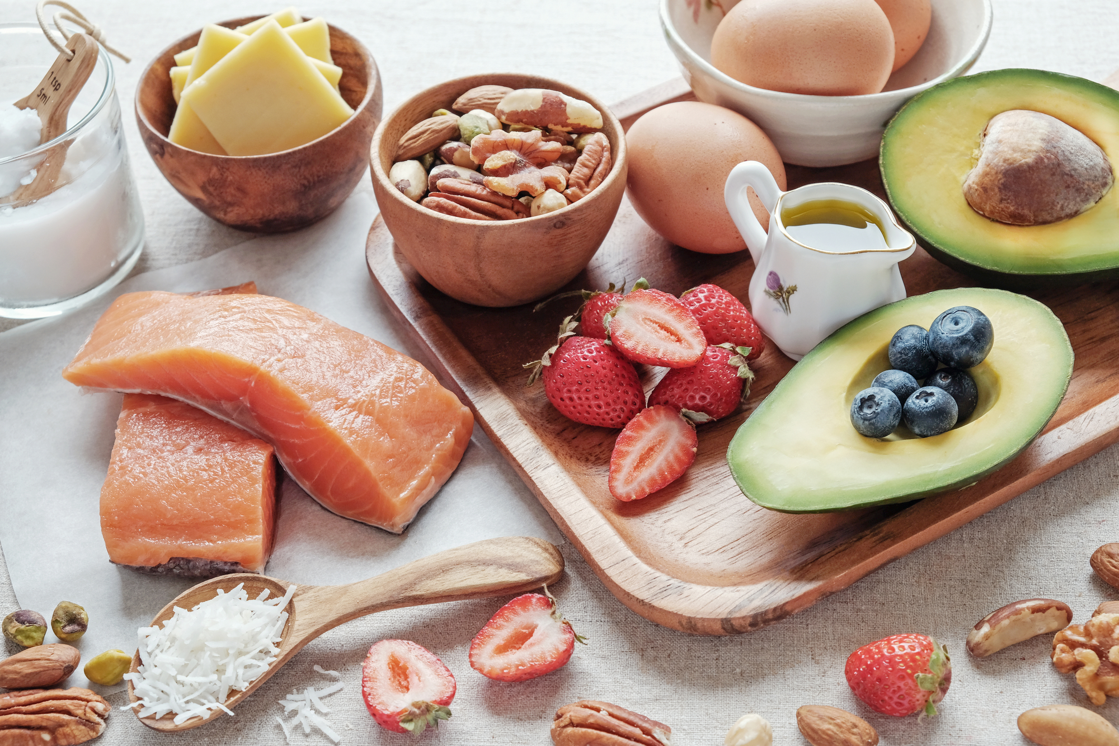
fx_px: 1585
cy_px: 373
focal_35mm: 51
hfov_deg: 38.9
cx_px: 560
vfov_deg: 26.5
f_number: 8
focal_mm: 34.3
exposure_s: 1/60
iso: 400
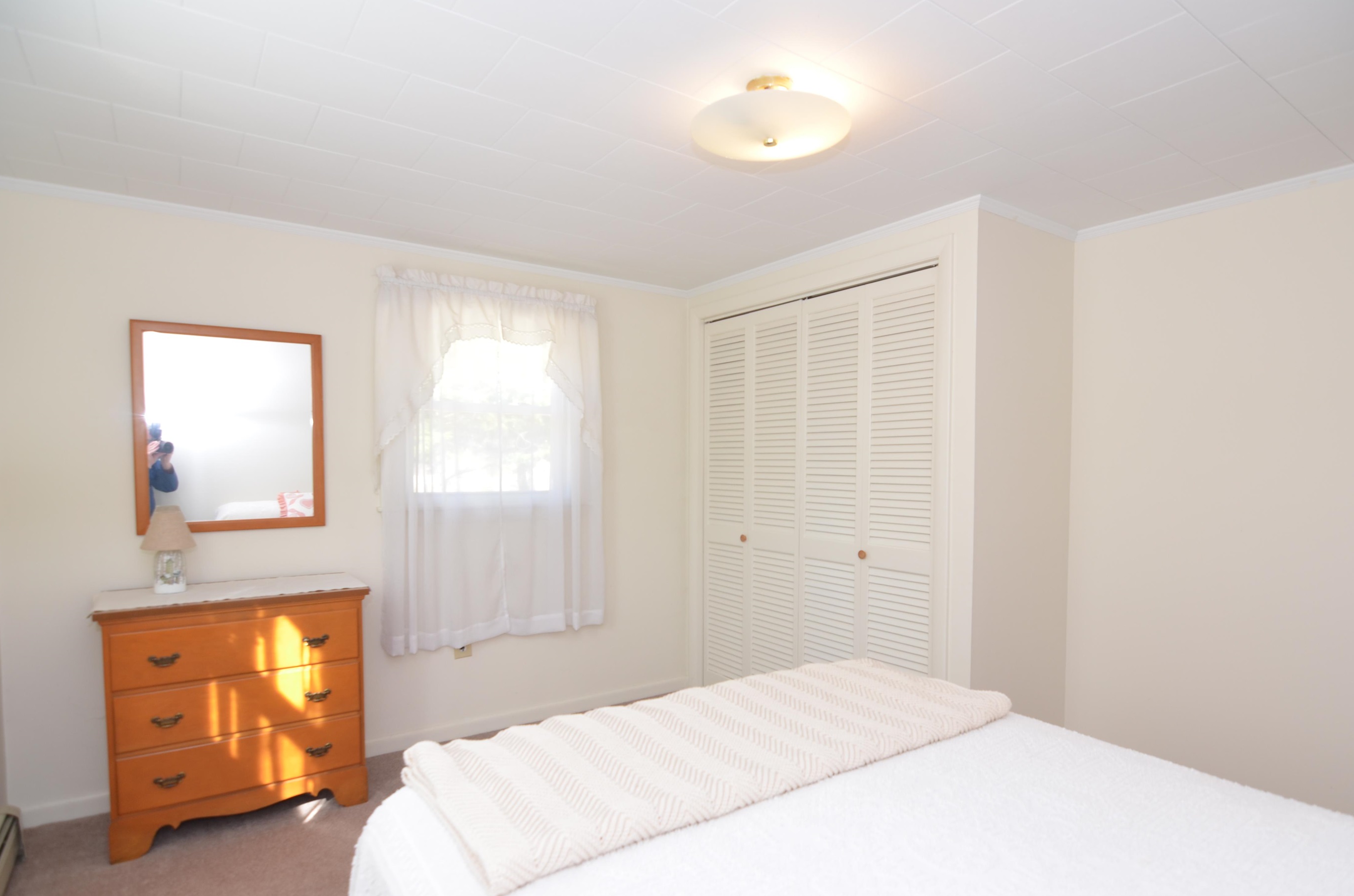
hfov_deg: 88.3
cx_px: 701
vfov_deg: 65.4
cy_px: 487
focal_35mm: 19
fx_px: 697
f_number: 4
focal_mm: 11
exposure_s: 1/60
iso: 250
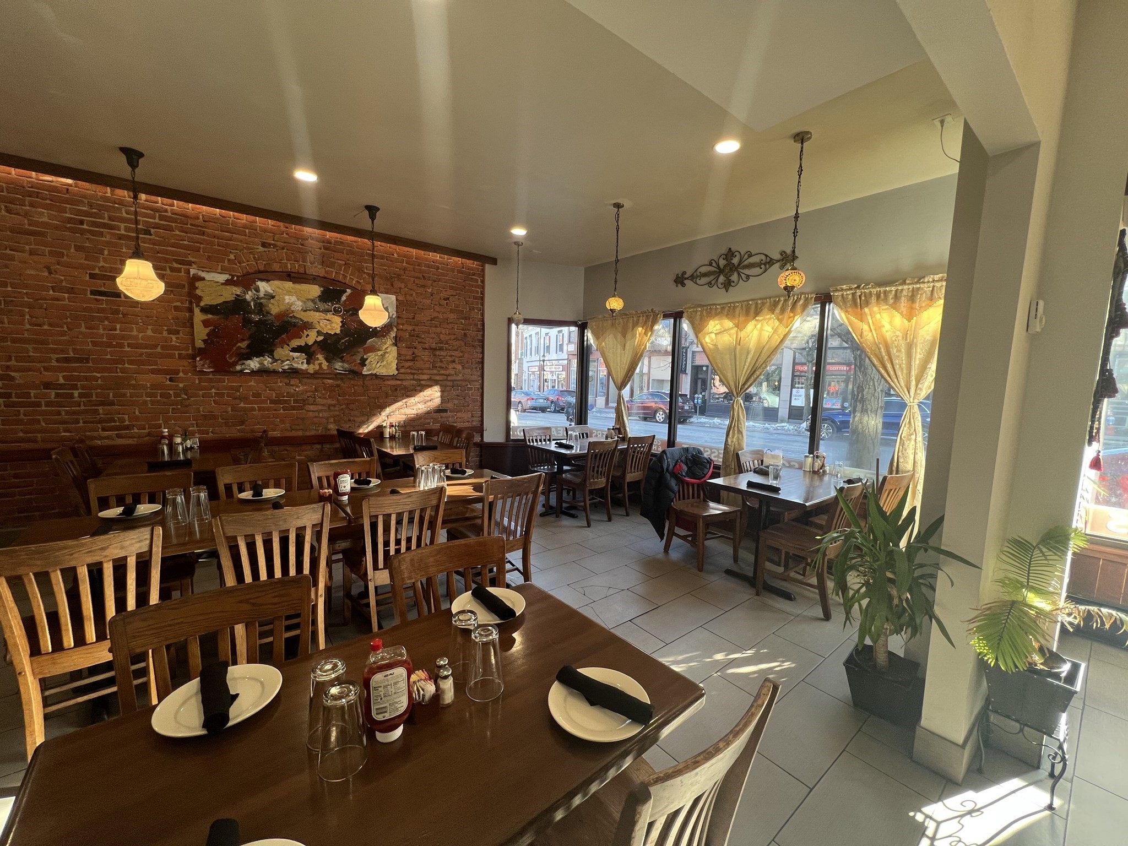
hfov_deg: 106.2
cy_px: 423
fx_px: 424
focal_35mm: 13
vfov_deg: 89.9
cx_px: 564
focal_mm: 1.57
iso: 100
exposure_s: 1/120
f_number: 1.8
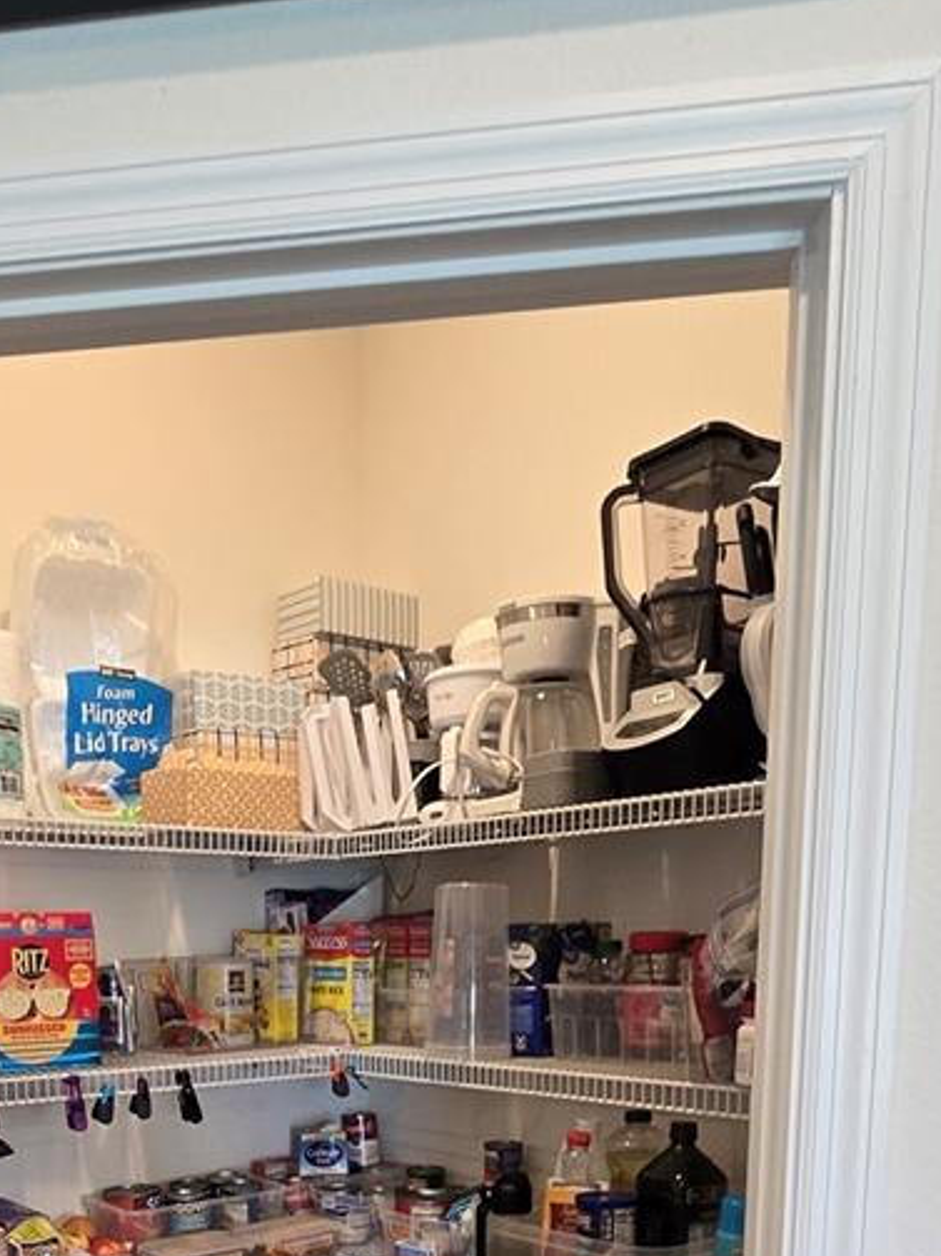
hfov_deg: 44.6
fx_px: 1124
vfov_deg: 51.1
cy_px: 1149
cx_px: 295
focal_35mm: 31
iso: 125
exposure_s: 1/60
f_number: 2.2
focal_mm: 2.2
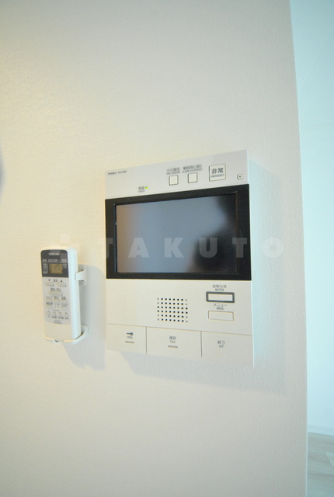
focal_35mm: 12
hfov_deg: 90.3
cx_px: 167
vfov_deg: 112.5
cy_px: 248
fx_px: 166
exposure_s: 1/60
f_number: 4.5
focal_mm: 8
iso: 1600
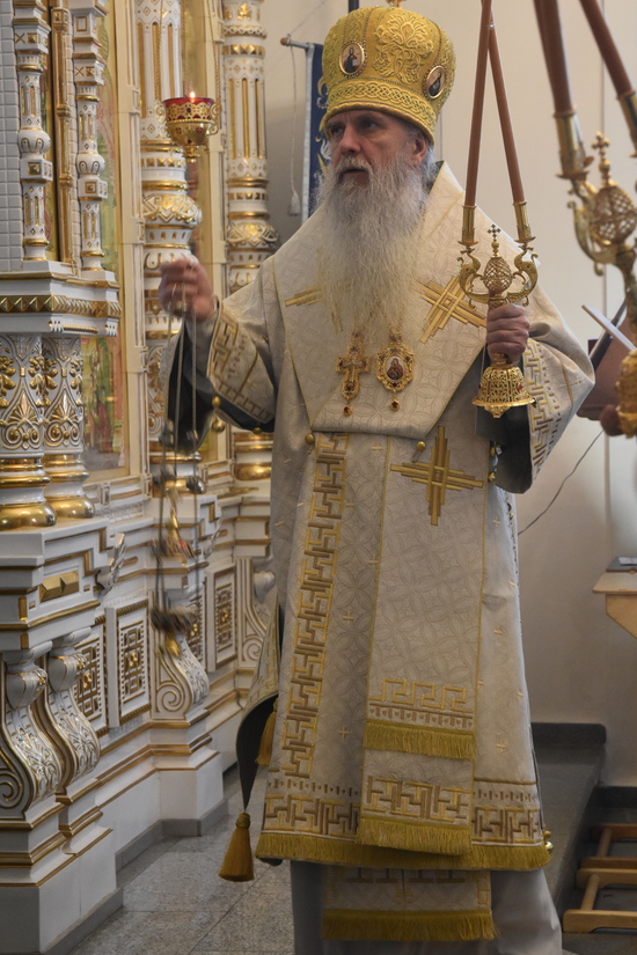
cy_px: 462
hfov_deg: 17.1
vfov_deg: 25.4
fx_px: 2123
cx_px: 346
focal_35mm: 80
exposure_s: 1/60
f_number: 4
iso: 2000
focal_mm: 44
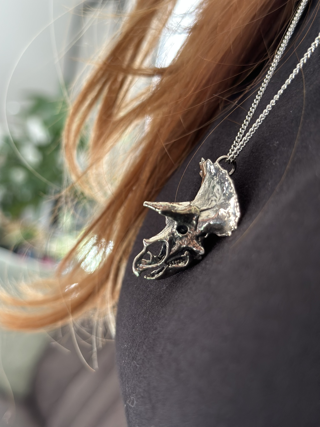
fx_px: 592
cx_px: 160
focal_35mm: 48
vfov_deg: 39.7
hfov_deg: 30.3
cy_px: 214
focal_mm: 6.86
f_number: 1.78
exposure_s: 1/60
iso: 125
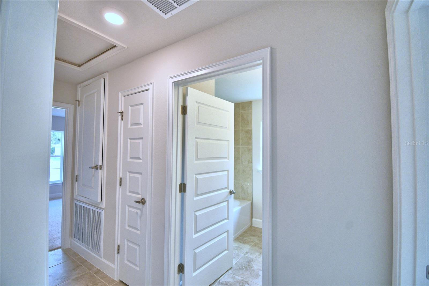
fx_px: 179
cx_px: 214
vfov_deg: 77.3
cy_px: 143
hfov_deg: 100.4
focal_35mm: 15
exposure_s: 1/100
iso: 400
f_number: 4.5
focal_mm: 10
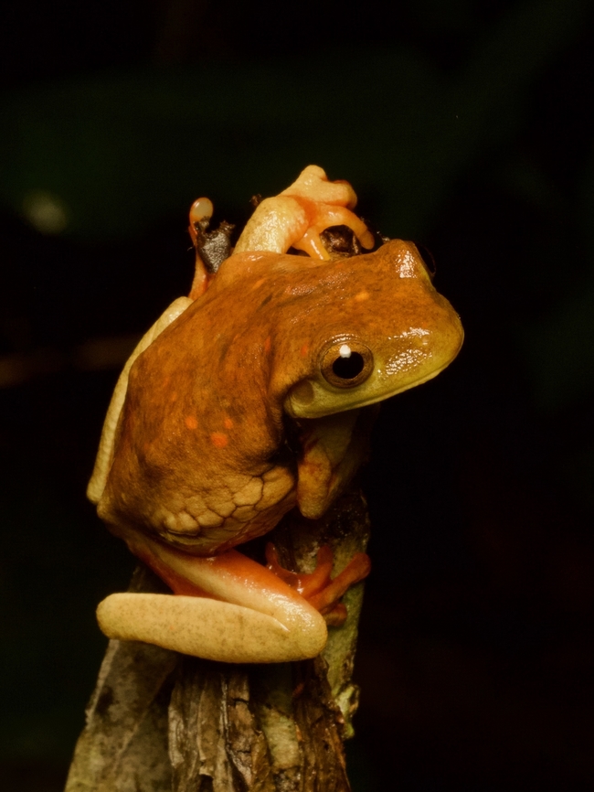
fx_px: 2744
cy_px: 396
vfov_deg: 16.4
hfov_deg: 12.4
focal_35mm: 120
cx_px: 297
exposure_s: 1/60
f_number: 16
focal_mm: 60
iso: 800
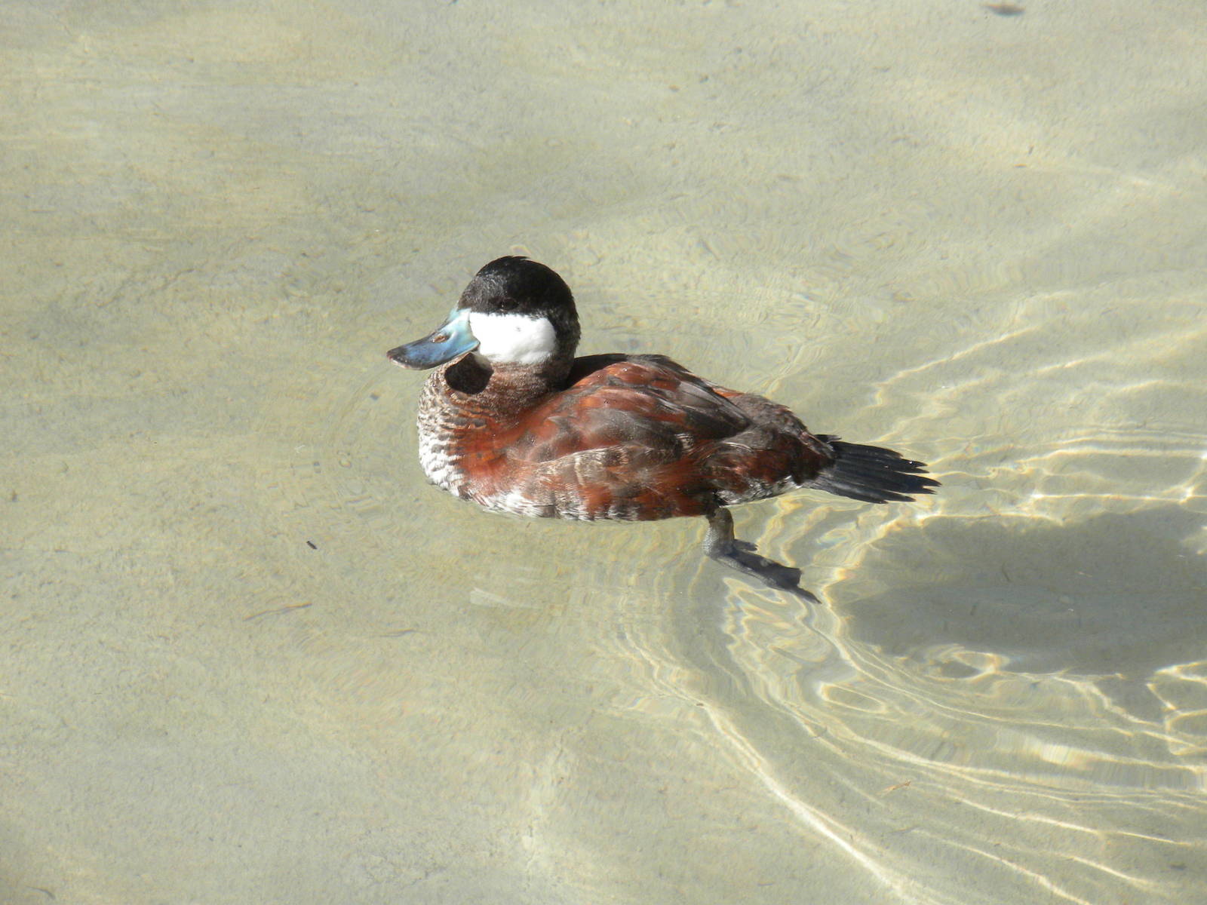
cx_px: 604
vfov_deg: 5.7
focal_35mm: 260
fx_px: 9066
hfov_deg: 7.6
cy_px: 452
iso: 146
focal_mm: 46.2
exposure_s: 1/498
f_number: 5.3
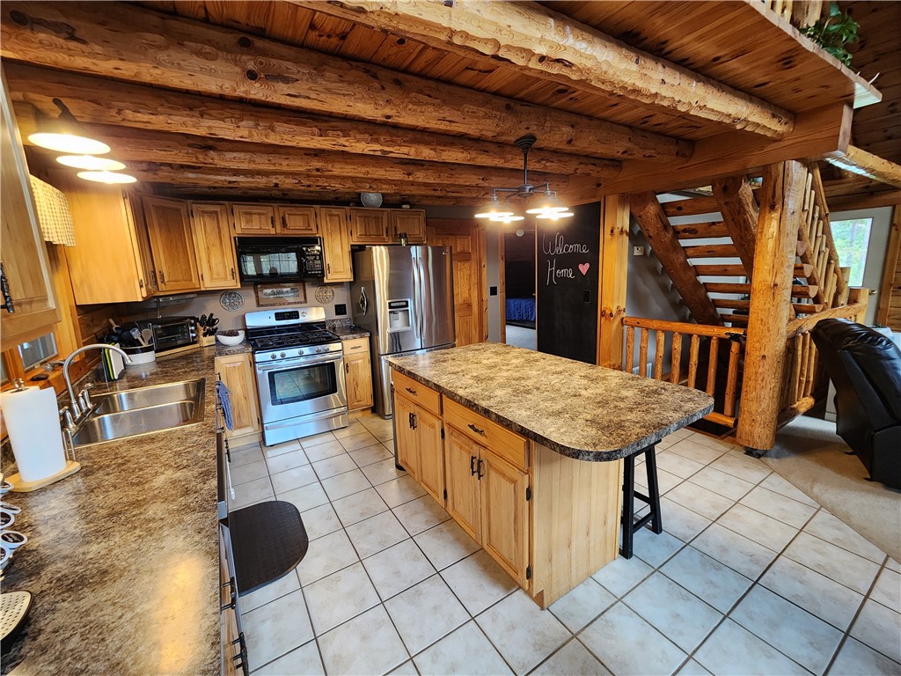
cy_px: 338
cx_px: 450
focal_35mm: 13
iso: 320
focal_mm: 2.2
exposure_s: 1/60
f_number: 2.2
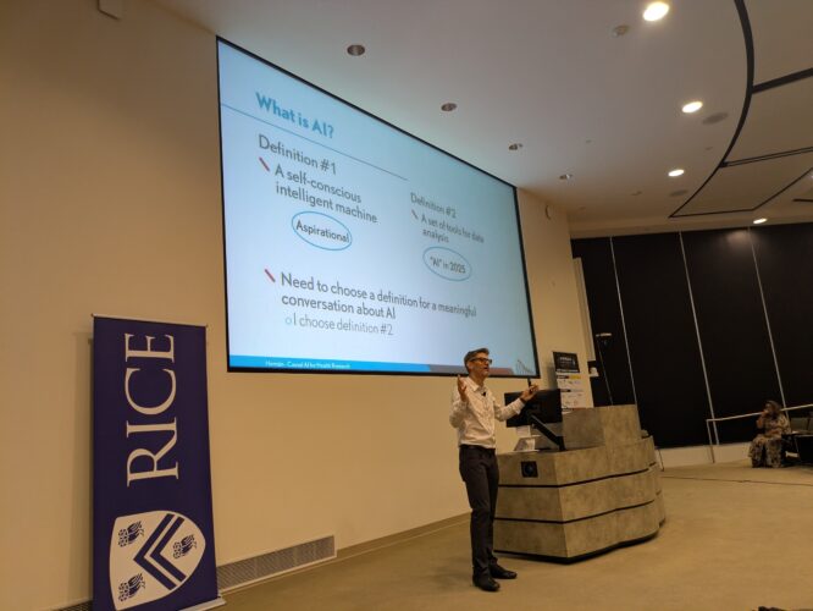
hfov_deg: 69.4
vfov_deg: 54.9
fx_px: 587
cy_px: 306
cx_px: 406
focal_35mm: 25
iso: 204
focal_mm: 5.43
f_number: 1.89
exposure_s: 1/120
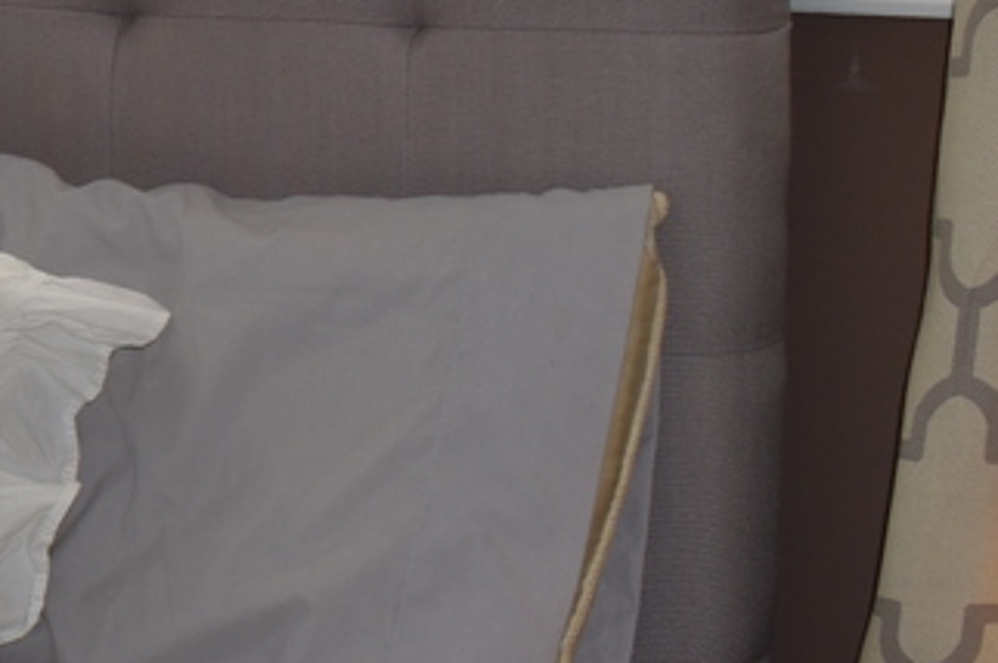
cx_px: -902
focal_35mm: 136
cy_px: 84
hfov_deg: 13.3
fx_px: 3766
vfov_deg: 10.0
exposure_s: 1/100
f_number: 5.6
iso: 100
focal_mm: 18
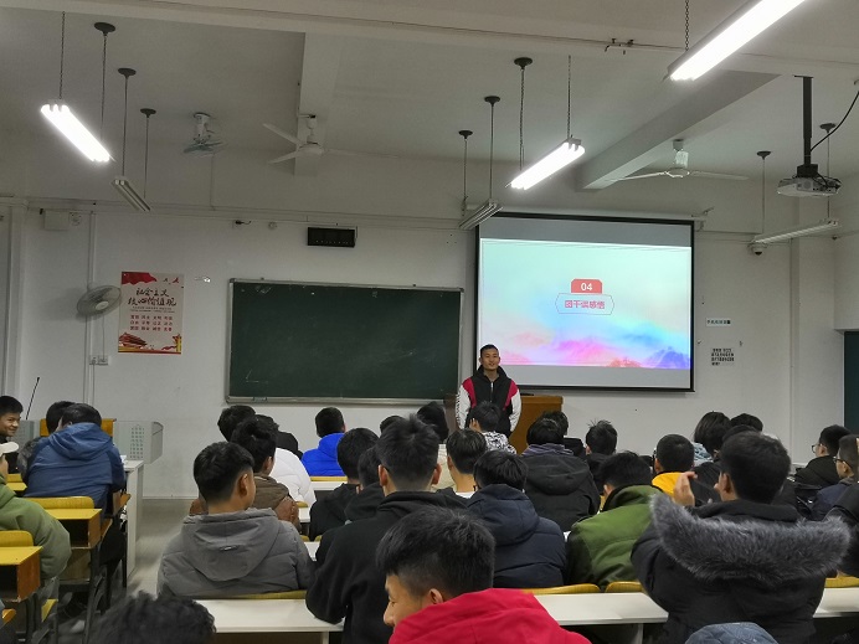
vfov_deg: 41.8
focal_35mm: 34
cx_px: 430
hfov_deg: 54.0
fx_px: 844
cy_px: 322
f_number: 1.8
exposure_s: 1/50
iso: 250
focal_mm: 3.95
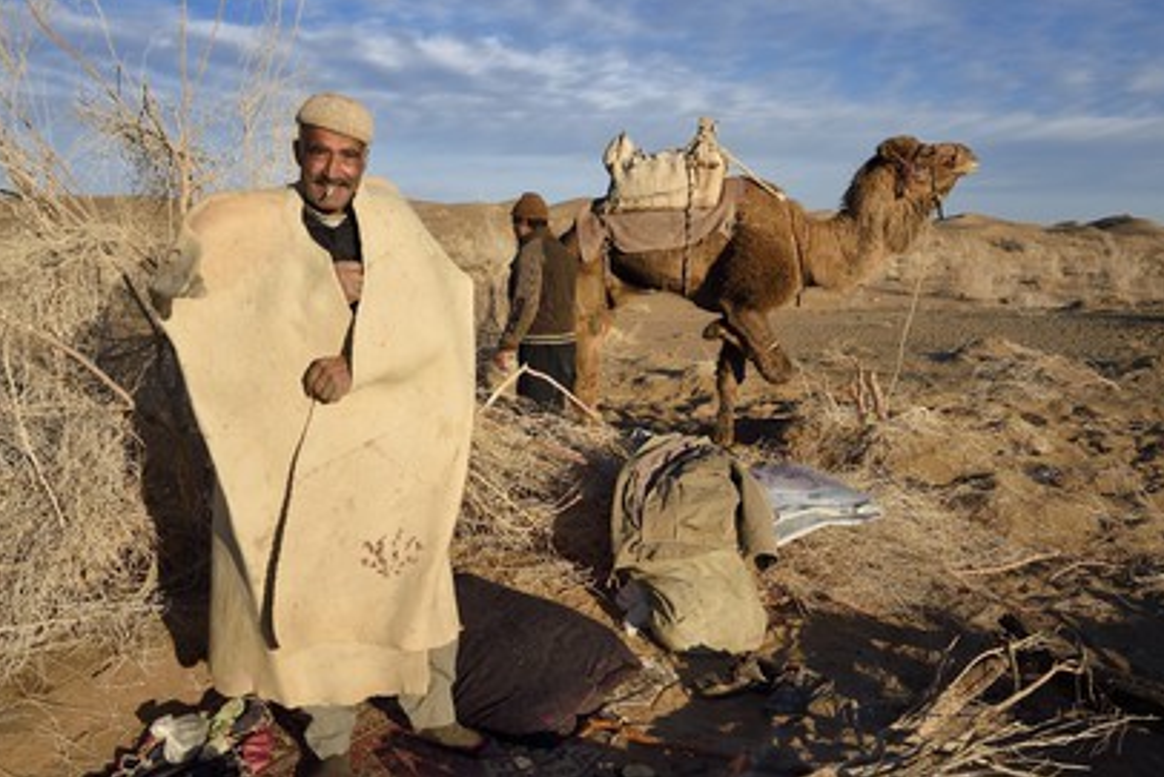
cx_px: 588
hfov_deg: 61.9
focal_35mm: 30
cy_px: 381
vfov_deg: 43.6
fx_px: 970
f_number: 20
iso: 400
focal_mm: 29
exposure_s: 1/250
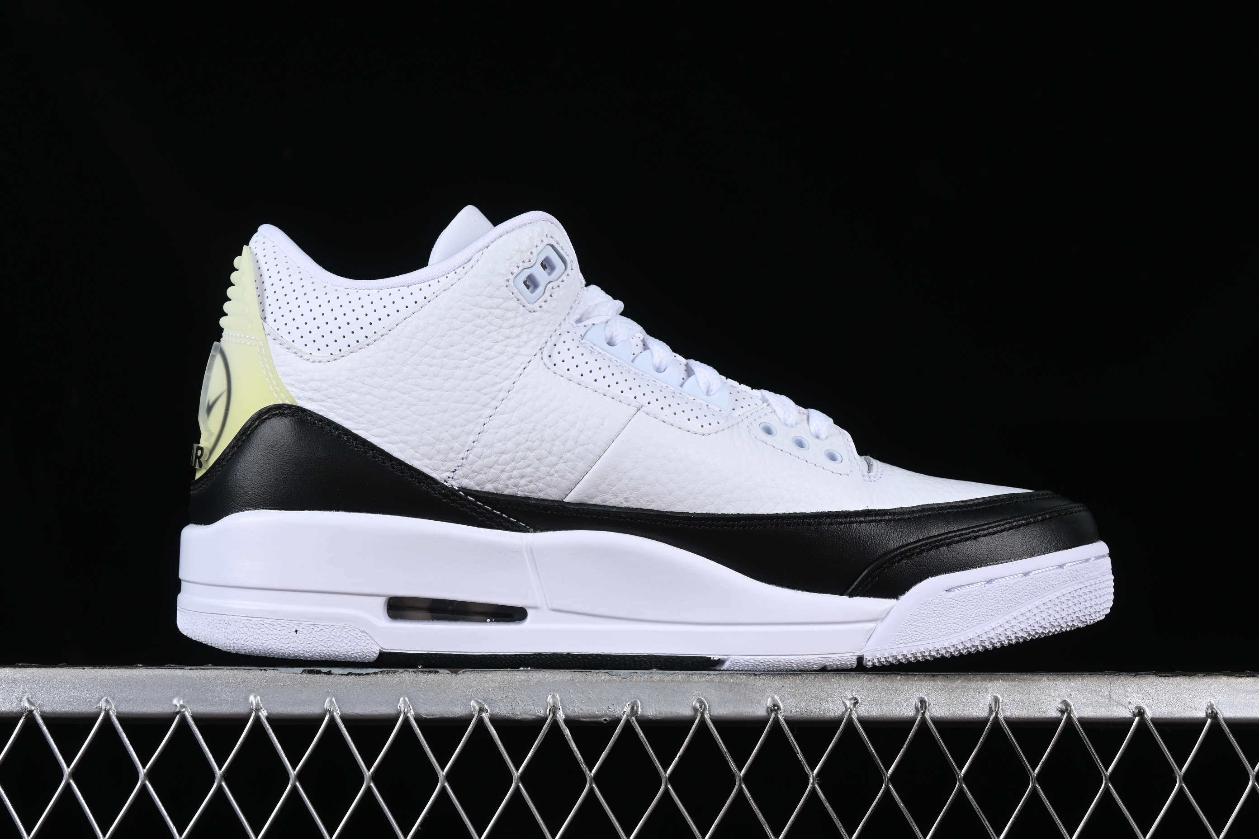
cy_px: 420
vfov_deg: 18.2
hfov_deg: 27.0
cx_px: 630
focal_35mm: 75
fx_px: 2623
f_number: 9
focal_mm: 50
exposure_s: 1/80
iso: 160
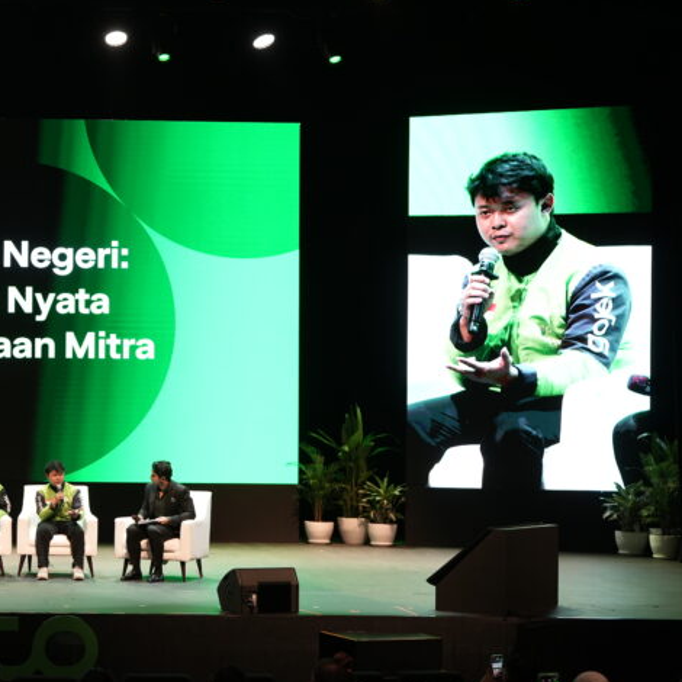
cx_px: -26
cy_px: 420
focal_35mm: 74
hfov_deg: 22.3
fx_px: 1649
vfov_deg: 23.3
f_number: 2.2
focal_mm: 40
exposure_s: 1/200
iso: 1000
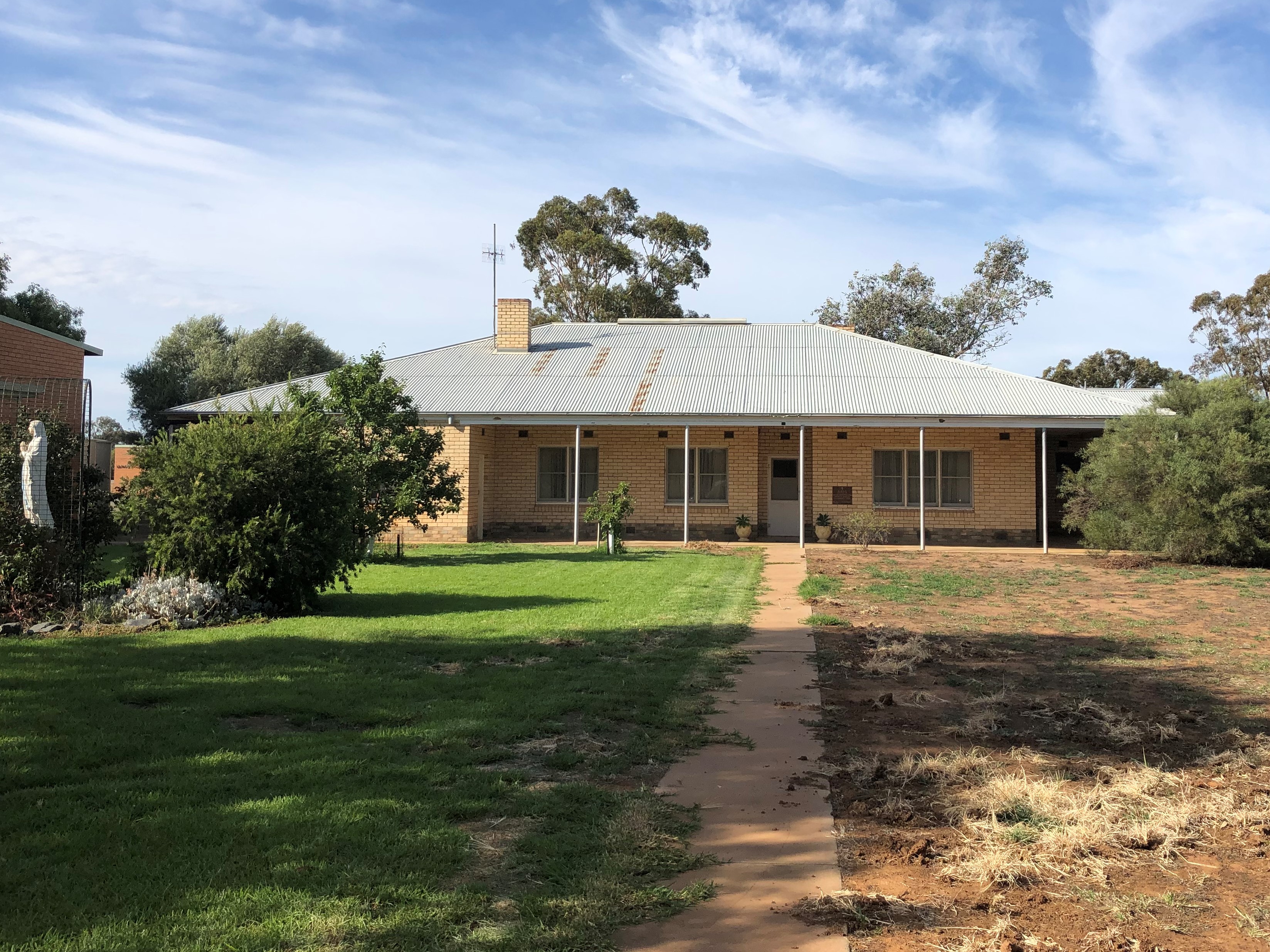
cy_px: 476
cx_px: 635
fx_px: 1027
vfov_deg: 49.7
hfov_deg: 63.4
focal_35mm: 28
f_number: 1.8
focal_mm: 3.99
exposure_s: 1/2525
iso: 20
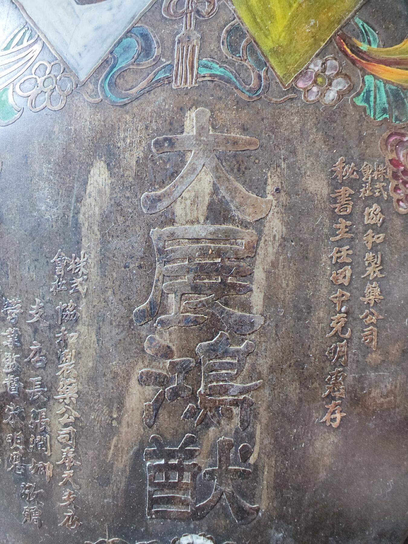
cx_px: 204
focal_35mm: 13
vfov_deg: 106.2
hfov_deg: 89.9
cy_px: 272
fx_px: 204
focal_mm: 2.39
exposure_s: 1/33.3
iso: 156
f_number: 2.2
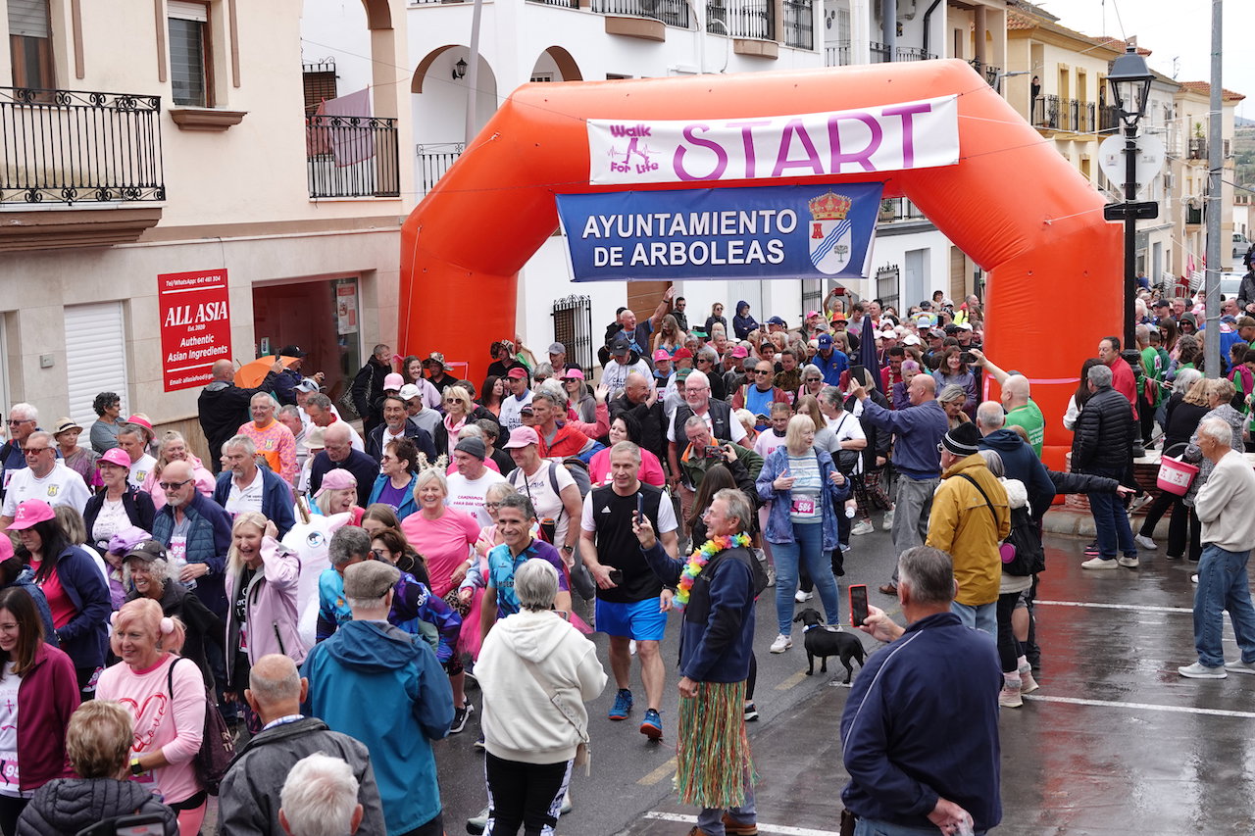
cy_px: 418
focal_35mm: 52
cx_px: 628
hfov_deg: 38.2
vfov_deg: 26.0
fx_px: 1812
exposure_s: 1/400
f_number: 3.2
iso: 125
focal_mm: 18.92
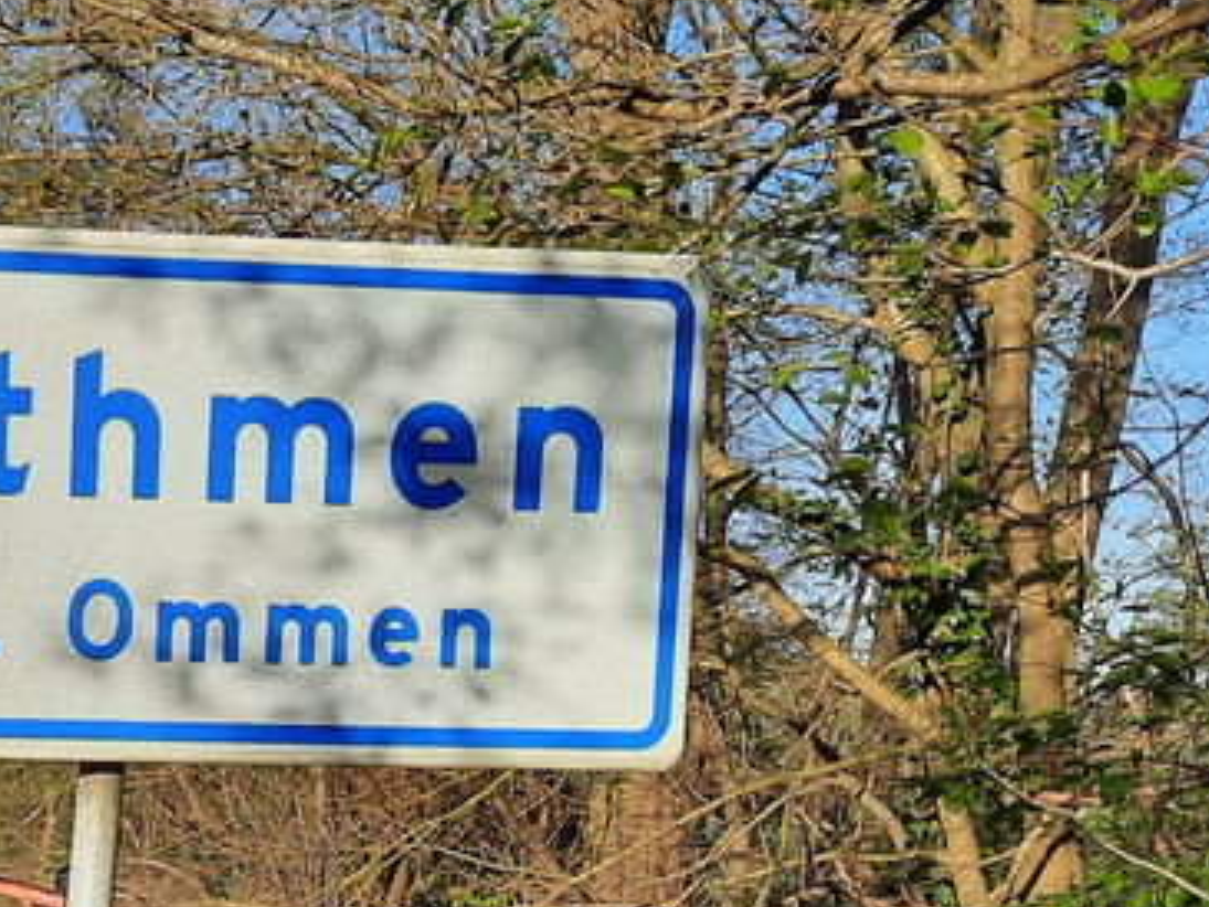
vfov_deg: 18.9
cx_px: -260
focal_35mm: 73
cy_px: 1139
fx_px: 2550
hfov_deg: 24.1
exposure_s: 1/803
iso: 32
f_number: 2
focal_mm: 4.6
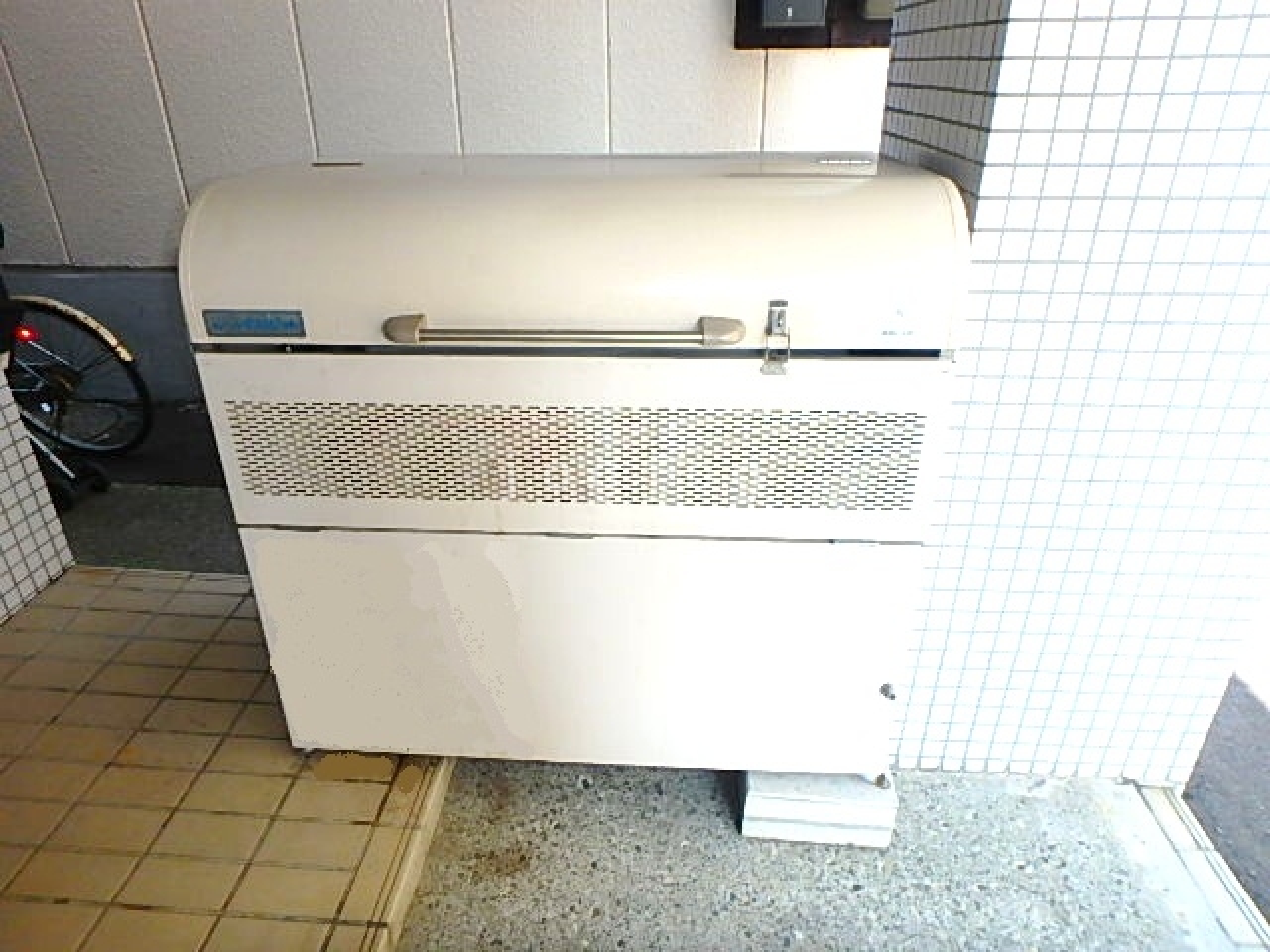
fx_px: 770
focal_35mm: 21
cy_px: 476
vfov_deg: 63.4
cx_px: 635
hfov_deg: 79.0
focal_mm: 3.7
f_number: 3.5
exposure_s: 1/100
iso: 125
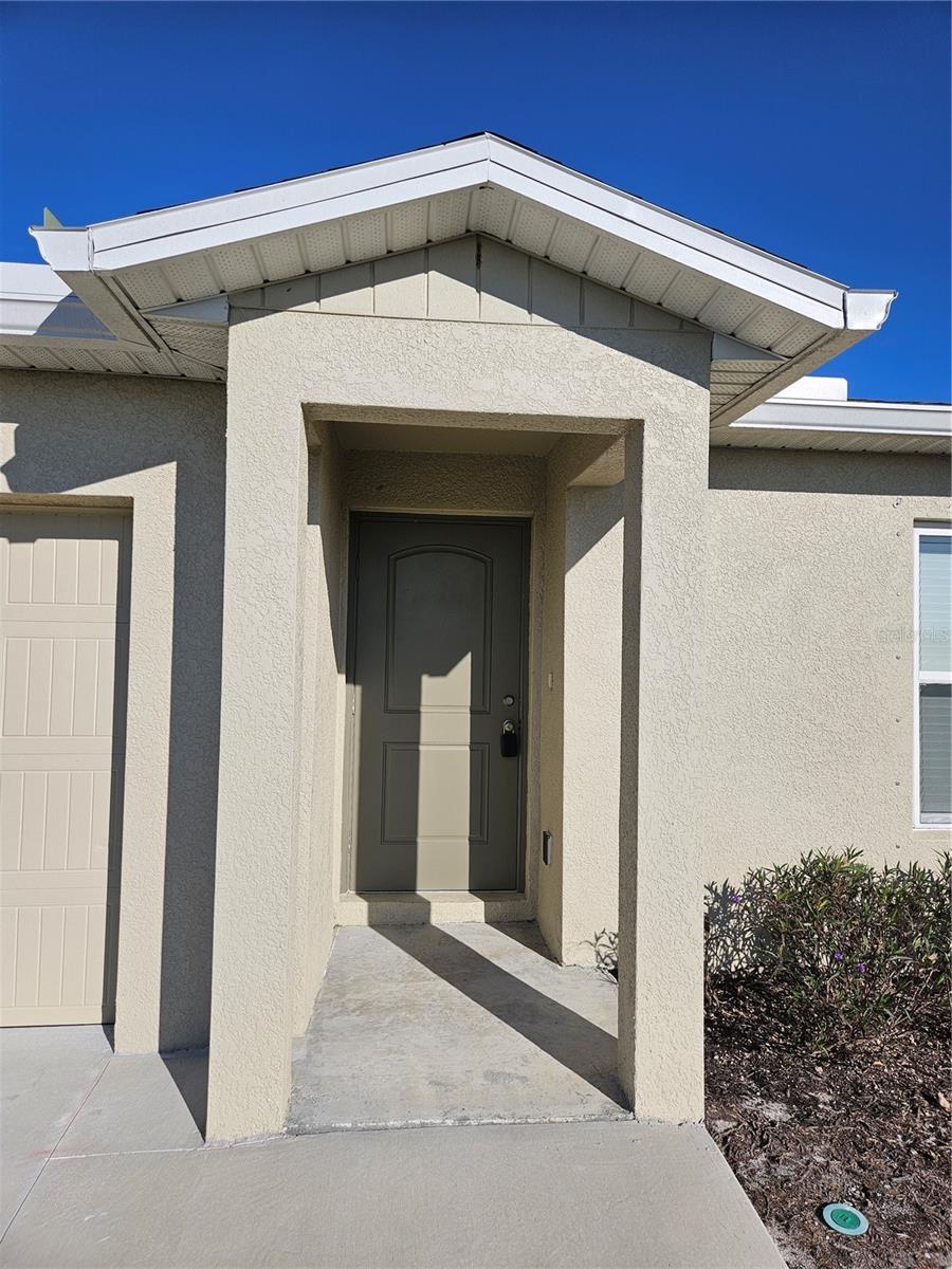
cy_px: 634
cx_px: 476
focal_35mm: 23
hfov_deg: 58.9
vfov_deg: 73.9
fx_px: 843
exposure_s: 1/3667
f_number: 1.8
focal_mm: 5.4
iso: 25
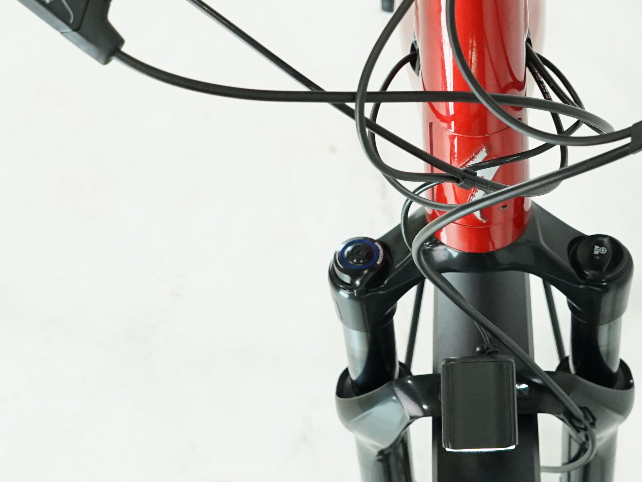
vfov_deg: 18.8
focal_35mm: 78
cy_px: 115
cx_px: 467
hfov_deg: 24.8
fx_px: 1447
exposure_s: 1/200
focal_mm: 28
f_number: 5.6
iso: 2000
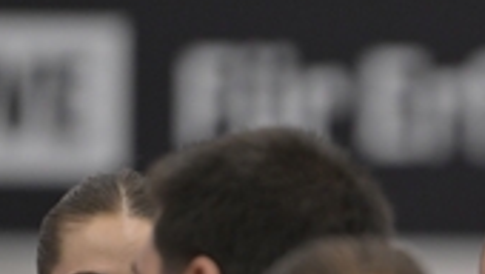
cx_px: 528
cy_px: 417
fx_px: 9526
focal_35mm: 740
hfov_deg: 2.9
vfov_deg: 1.6
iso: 2000
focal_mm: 200
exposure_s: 1/640
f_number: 2.8
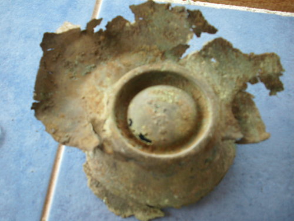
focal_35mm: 31
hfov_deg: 58.4
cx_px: 147
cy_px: 110
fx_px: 263
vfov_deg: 45.4
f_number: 2.8
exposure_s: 1/60
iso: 100
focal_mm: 6.2
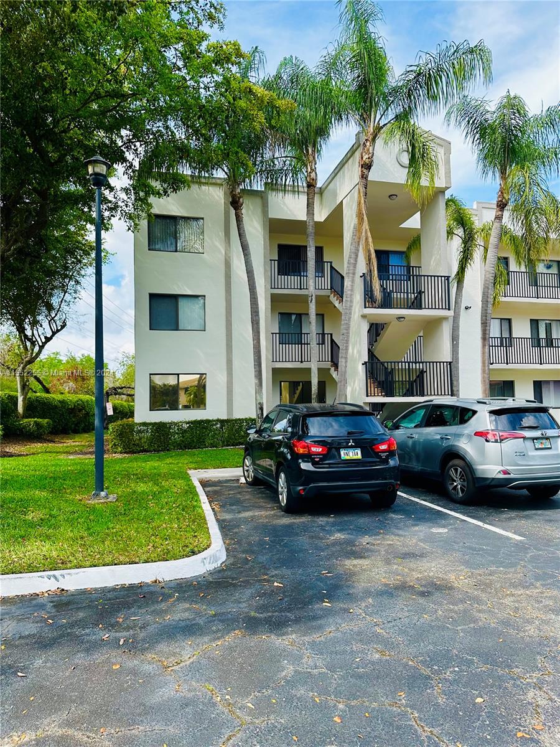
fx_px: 518
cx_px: 280
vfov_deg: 71.6
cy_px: 374
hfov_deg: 56.8
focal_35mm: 24
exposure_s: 1/1453
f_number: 1.78
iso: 80
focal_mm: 6.86
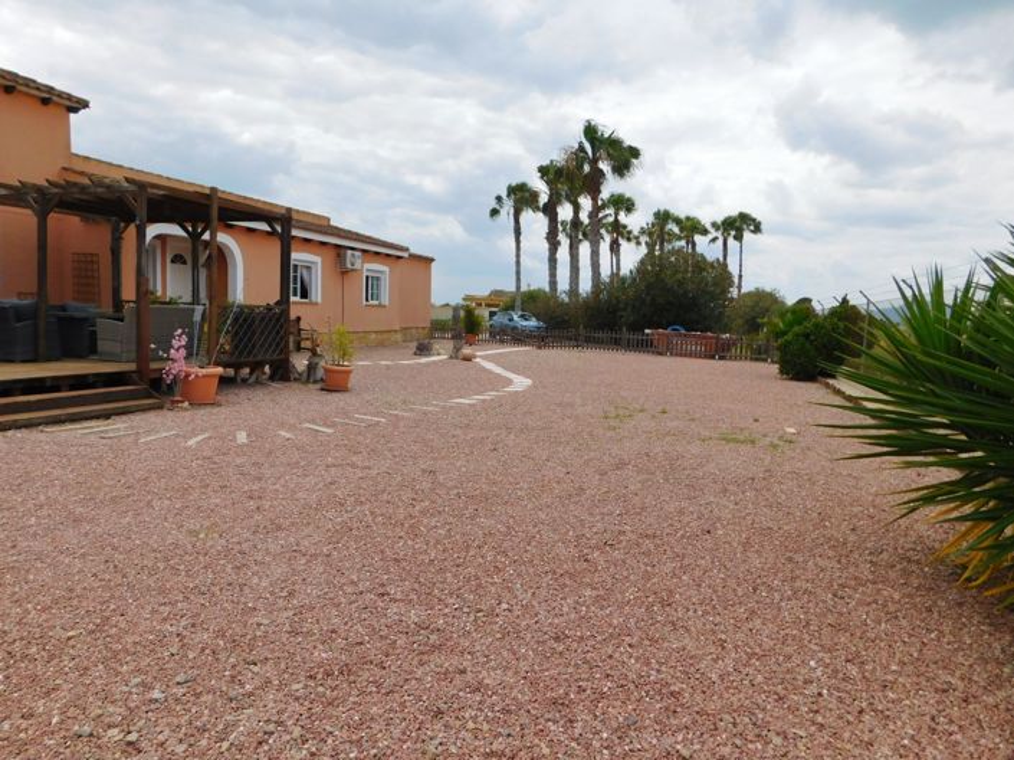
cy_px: 380
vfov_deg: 58.8
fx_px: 673
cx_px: 507
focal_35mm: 23
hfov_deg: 74.0
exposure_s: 1/640
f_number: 6
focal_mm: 4
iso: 125
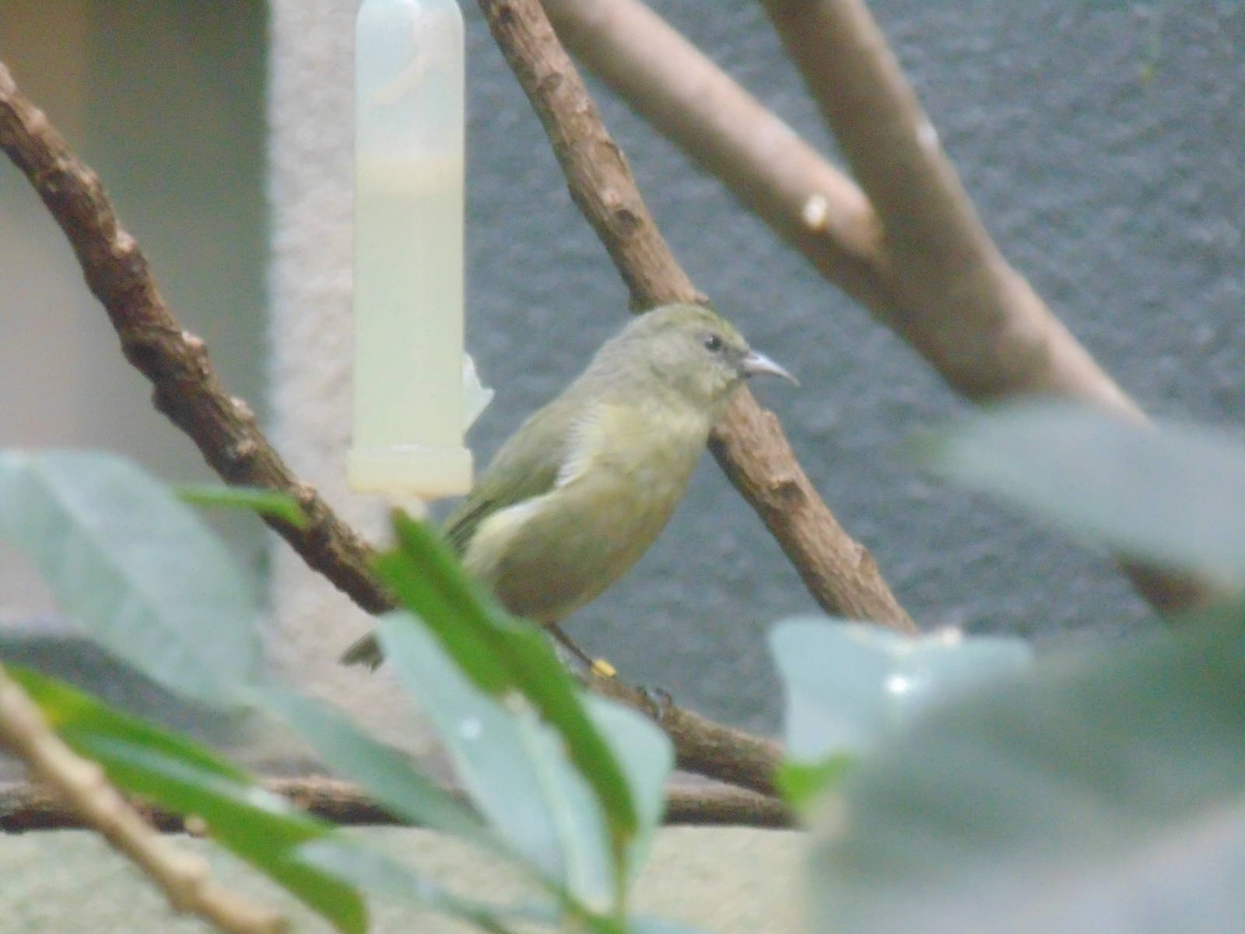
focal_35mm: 358
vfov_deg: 4.2
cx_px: 622
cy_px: 467
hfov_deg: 5.5
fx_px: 12876
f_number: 6
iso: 800
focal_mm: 64.1
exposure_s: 1/13
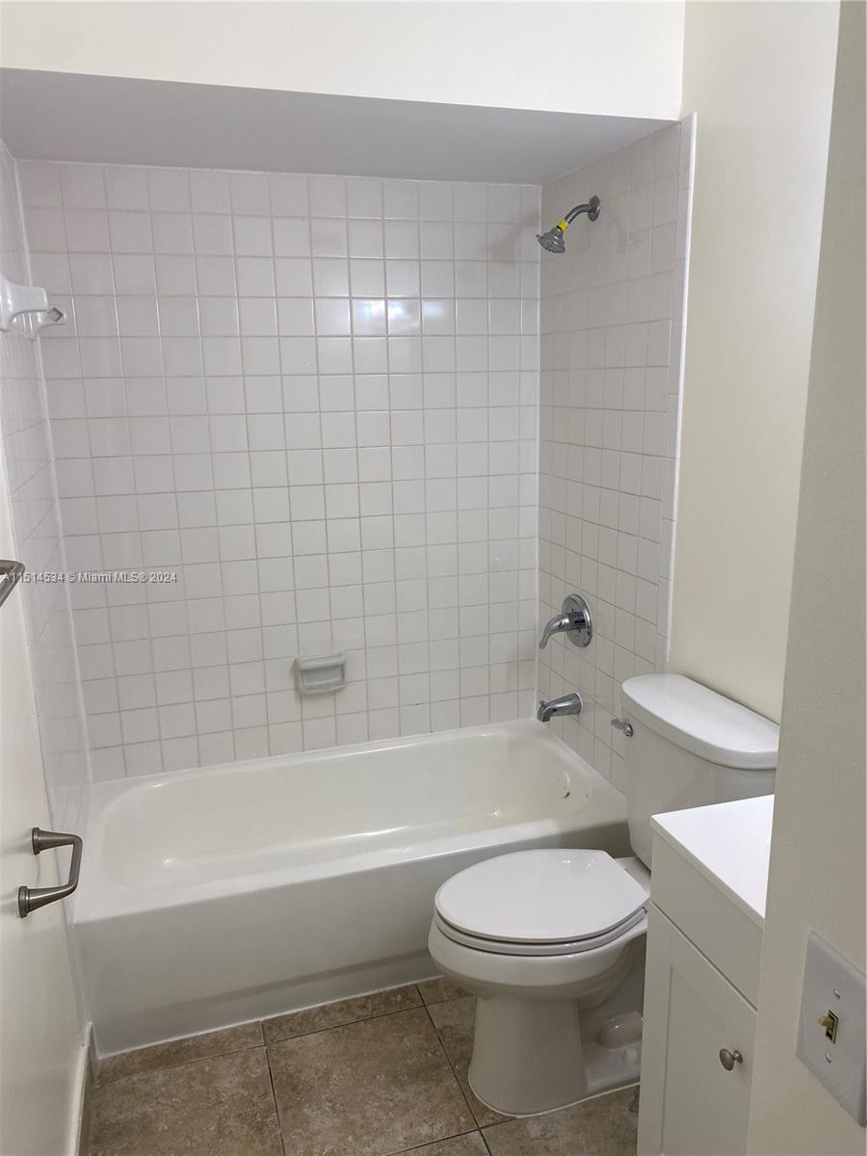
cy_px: 578
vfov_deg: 67.3
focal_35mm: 26
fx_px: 868
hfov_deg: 53.1
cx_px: 434
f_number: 1.8
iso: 40
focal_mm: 4.25
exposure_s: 1/120
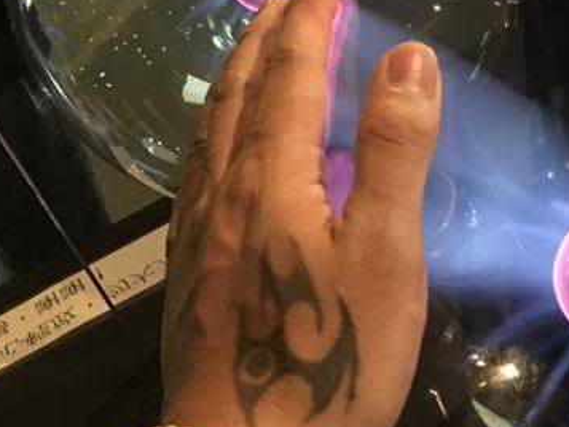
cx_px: 462
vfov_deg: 22.6
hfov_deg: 29.1
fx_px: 1069
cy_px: 204
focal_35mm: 65
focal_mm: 4.15
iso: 160
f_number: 2.2
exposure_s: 1/4
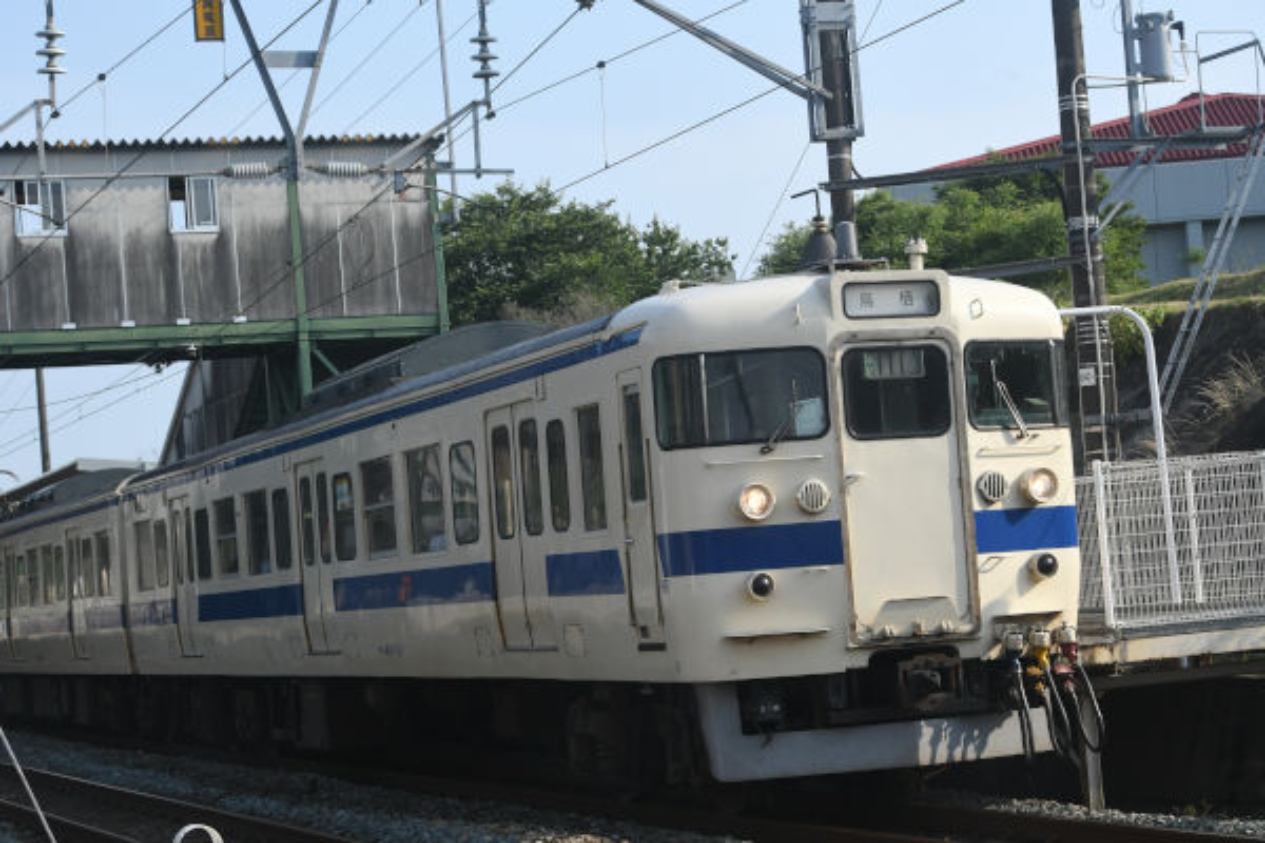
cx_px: 632
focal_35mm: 78
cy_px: 422
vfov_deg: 17.5
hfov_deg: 26.0
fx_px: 2741
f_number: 11
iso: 1000
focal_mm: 52
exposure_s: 1/1000
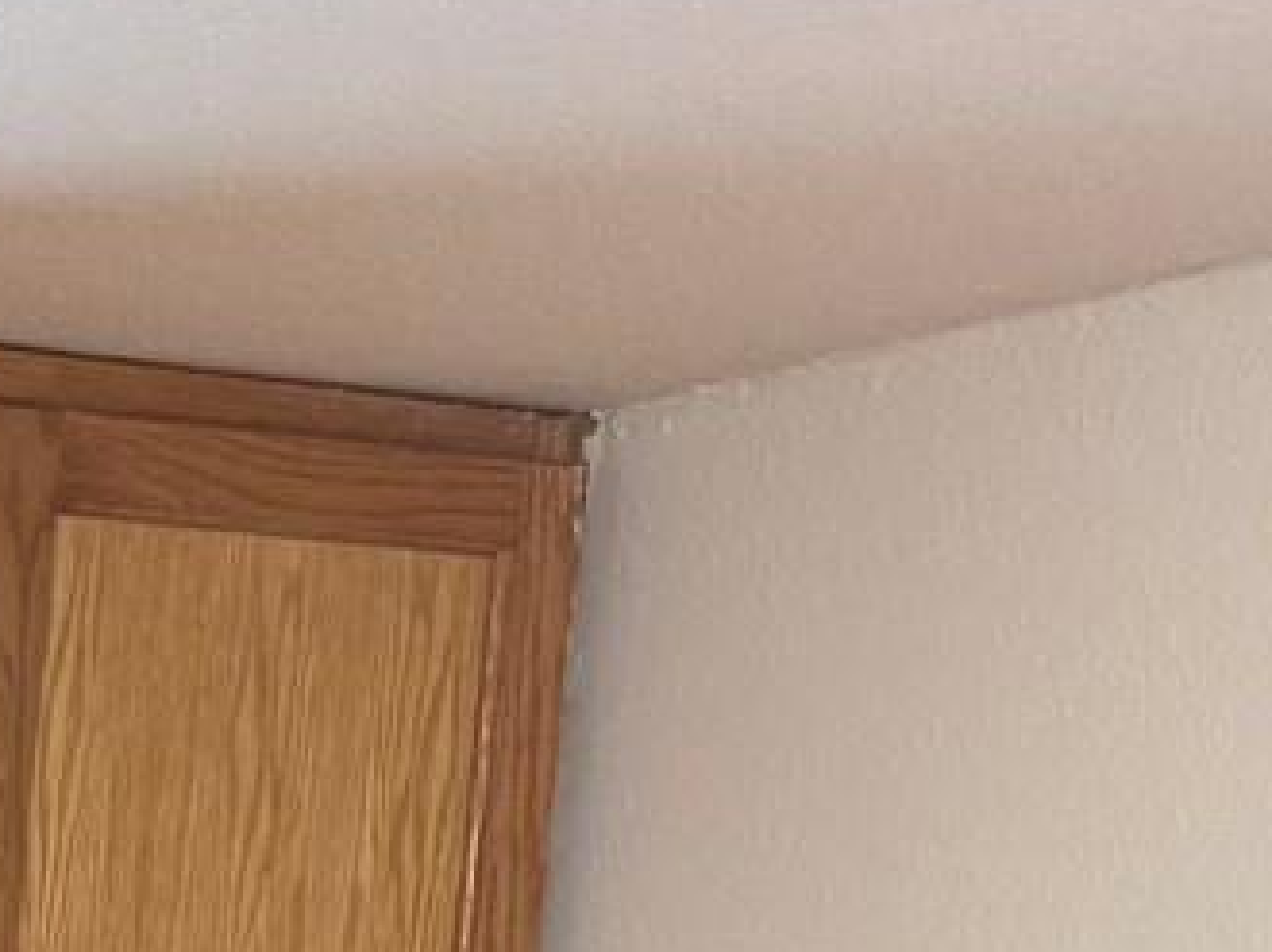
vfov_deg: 8.7
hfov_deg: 10.4
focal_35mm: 149
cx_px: -2278
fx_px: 5471
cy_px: 2598
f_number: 1.78
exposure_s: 1/60
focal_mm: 6.76
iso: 200
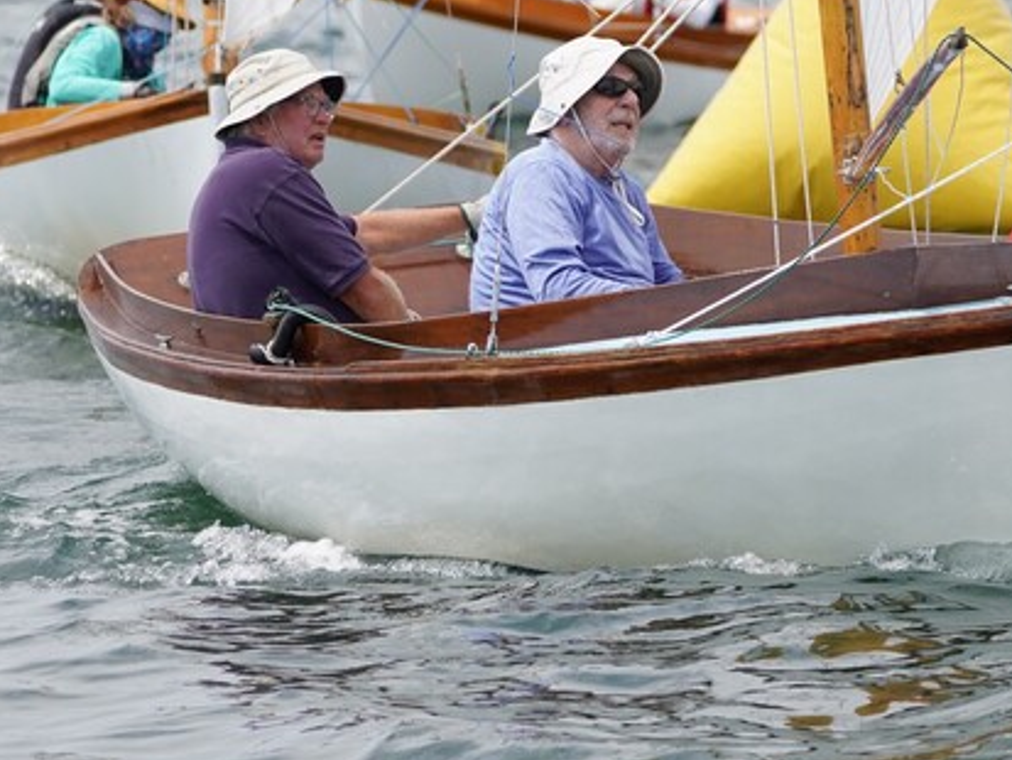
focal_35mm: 419
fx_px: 12253
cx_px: 500
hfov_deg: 4.7
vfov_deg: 3.6
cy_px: 232
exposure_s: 1/1250
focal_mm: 150
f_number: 5
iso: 250
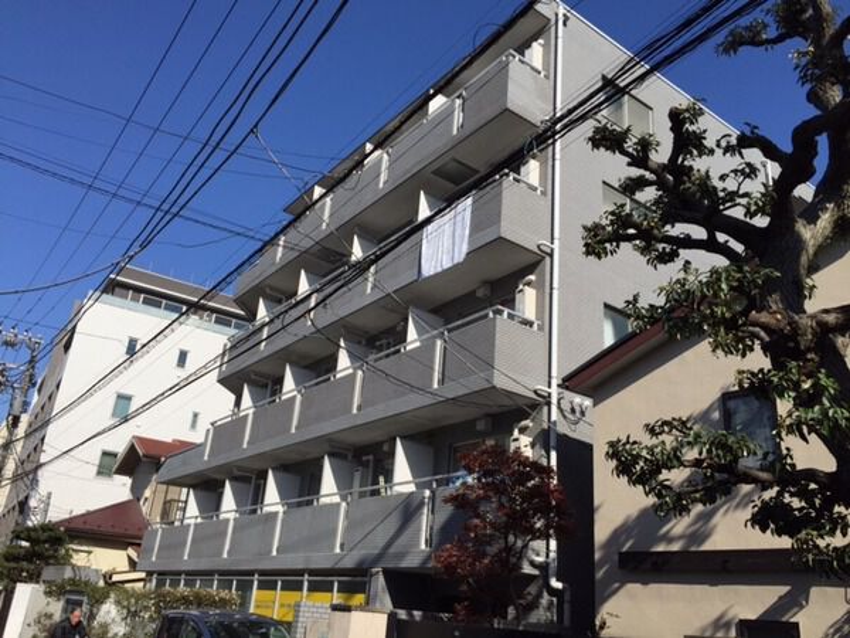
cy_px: 319
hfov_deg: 61.7
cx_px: 425
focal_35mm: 29
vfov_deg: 48.2
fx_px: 712
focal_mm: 4.15
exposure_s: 1/3300
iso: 32
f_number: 2.2
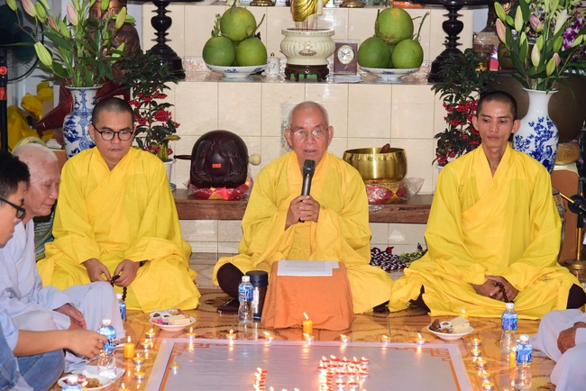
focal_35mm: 98
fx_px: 1596
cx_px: 293
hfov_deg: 20.8
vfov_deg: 14.0
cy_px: 196
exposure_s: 1/80
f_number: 5
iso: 1000
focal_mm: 98
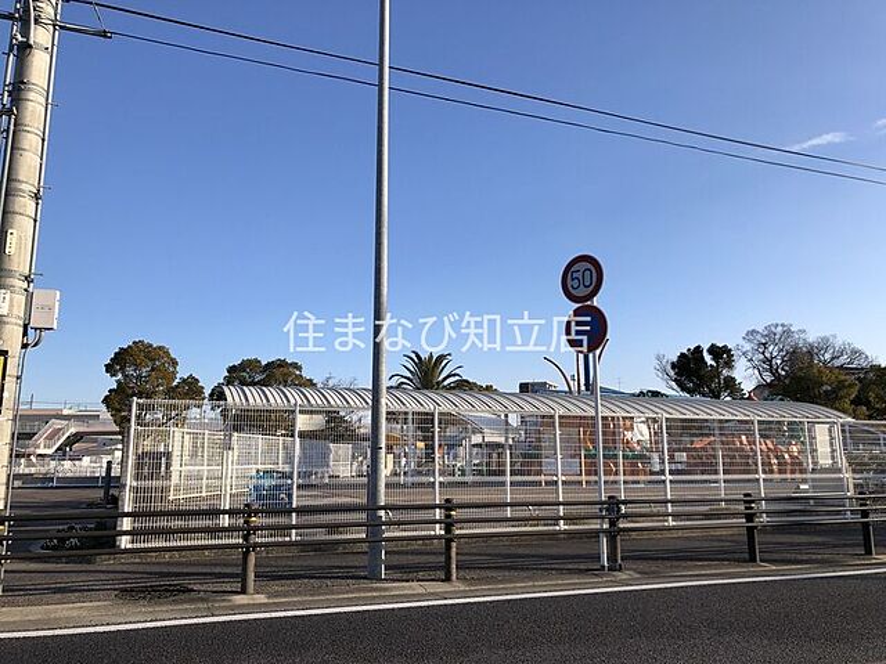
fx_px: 717
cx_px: 443
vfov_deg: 49.7
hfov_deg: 63.4
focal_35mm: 28
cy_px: 332
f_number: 1.8
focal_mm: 3.99
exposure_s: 1/1412
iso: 20
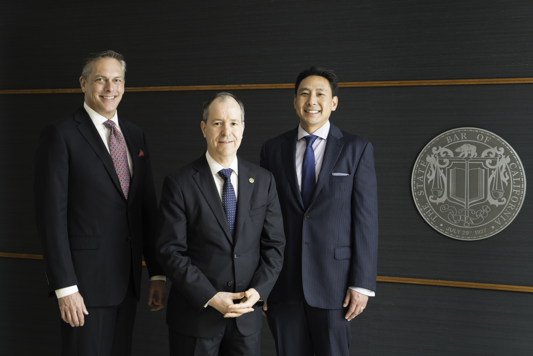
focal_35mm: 62
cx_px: 266
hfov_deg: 32.4
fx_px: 918
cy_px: 178
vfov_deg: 21.9
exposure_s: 1/100
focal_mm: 62
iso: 400
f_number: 4
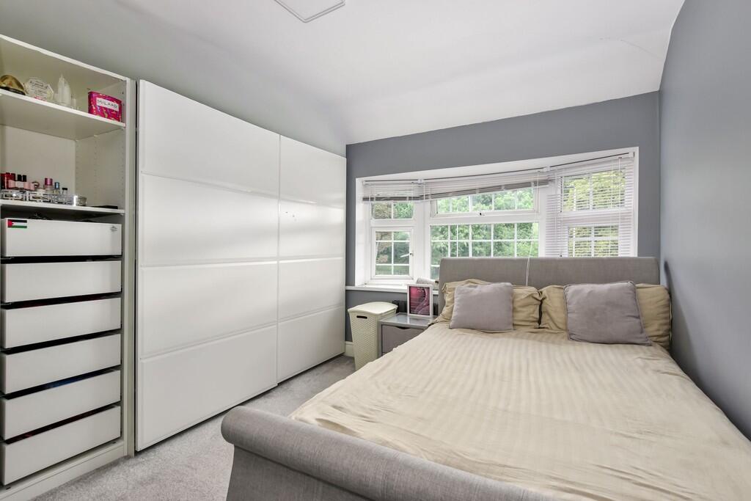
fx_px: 344
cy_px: 250
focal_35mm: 16
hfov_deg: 95.0
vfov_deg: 72.1
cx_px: 376
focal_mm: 11
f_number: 8
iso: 640
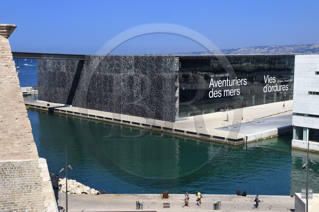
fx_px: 443
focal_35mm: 50
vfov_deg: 26.9
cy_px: 106
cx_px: 160
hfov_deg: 39.6
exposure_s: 1/320
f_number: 11
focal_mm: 50
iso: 200
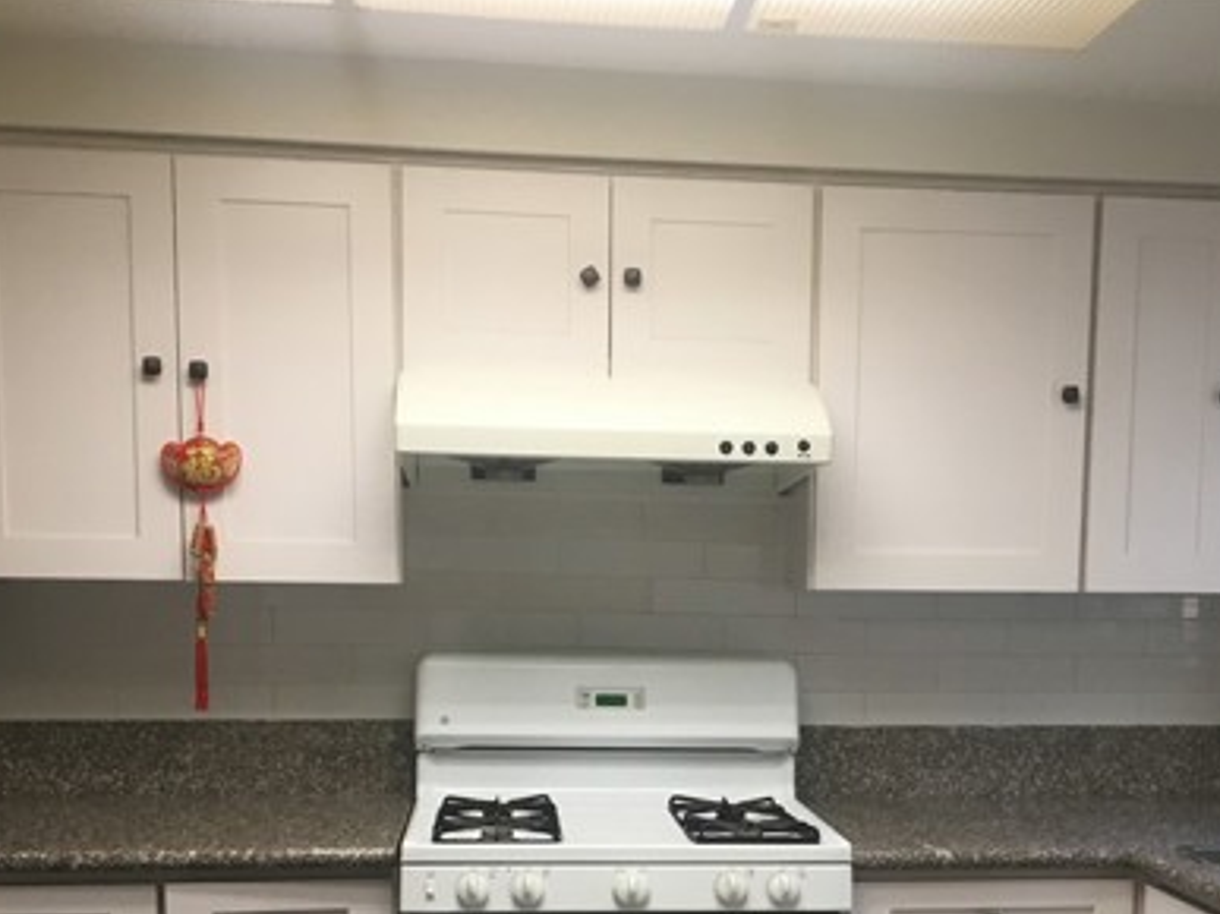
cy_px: 744
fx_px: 1691
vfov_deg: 29.5
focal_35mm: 48
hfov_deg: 39.5
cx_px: 712
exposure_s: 1/30
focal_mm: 4.15
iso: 32
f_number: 2.2
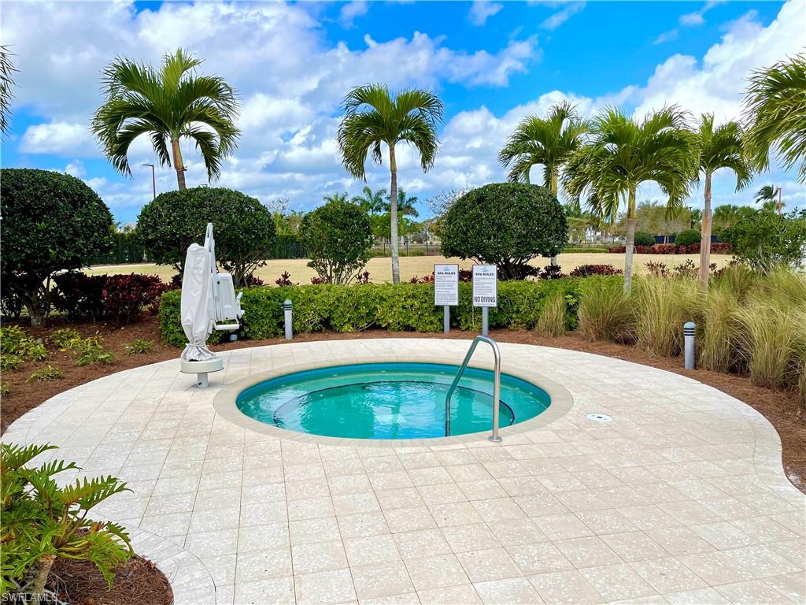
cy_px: 302
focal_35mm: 26
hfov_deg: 67.3
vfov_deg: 53.1
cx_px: 403
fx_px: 605
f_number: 1.6
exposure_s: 1/2083
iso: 32
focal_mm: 5.1
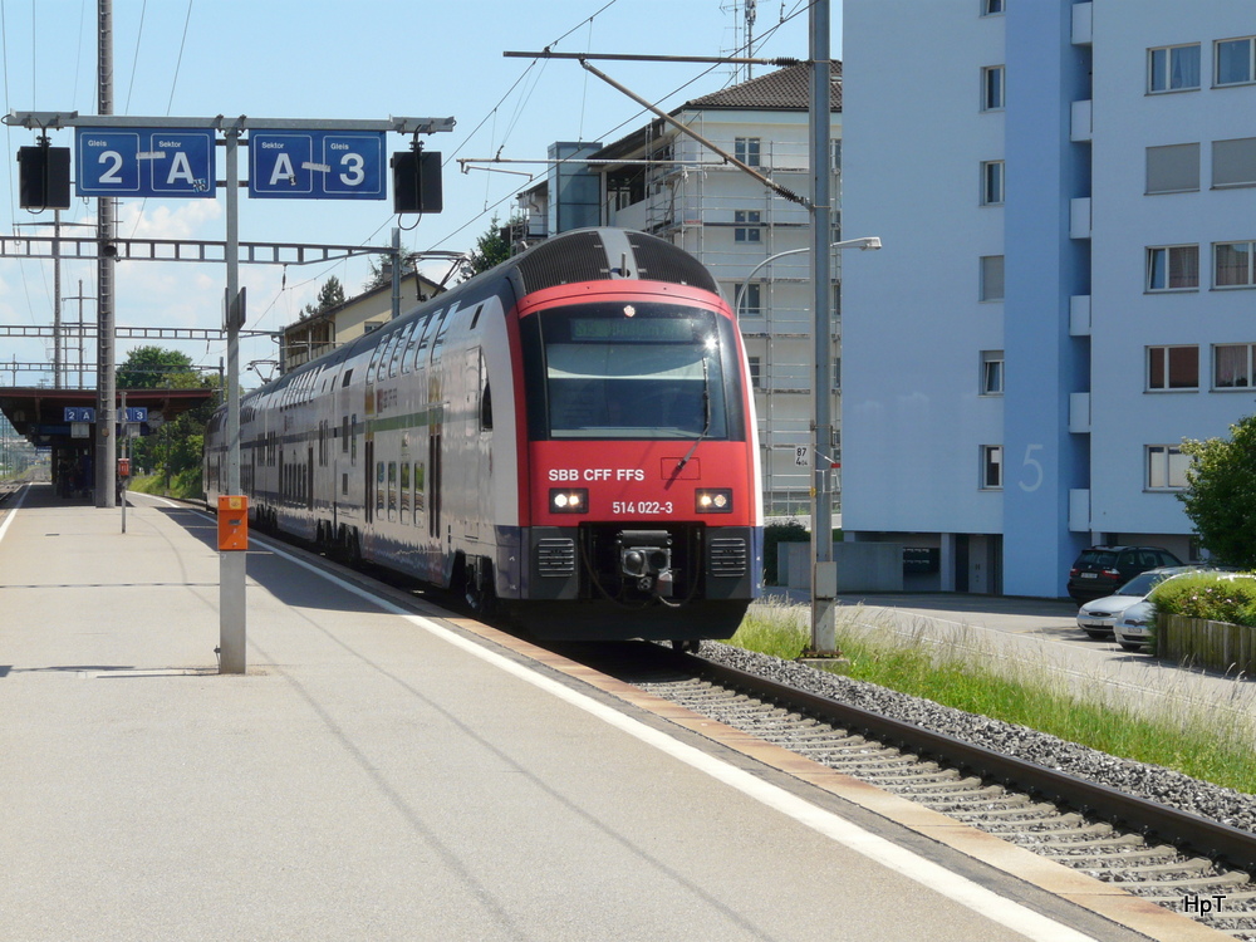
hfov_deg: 22.0
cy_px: 471
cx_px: 628
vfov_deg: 16.6
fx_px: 3229
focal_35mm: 89
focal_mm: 14.7
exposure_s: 1/320
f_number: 5.6
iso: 100
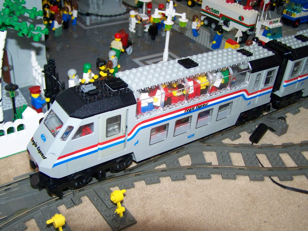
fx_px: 383
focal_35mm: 43
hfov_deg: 43.9
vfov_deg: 33.6
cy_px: 116
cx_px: 154
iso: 200
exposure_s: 1/30
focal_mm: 7.2
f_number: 2.8
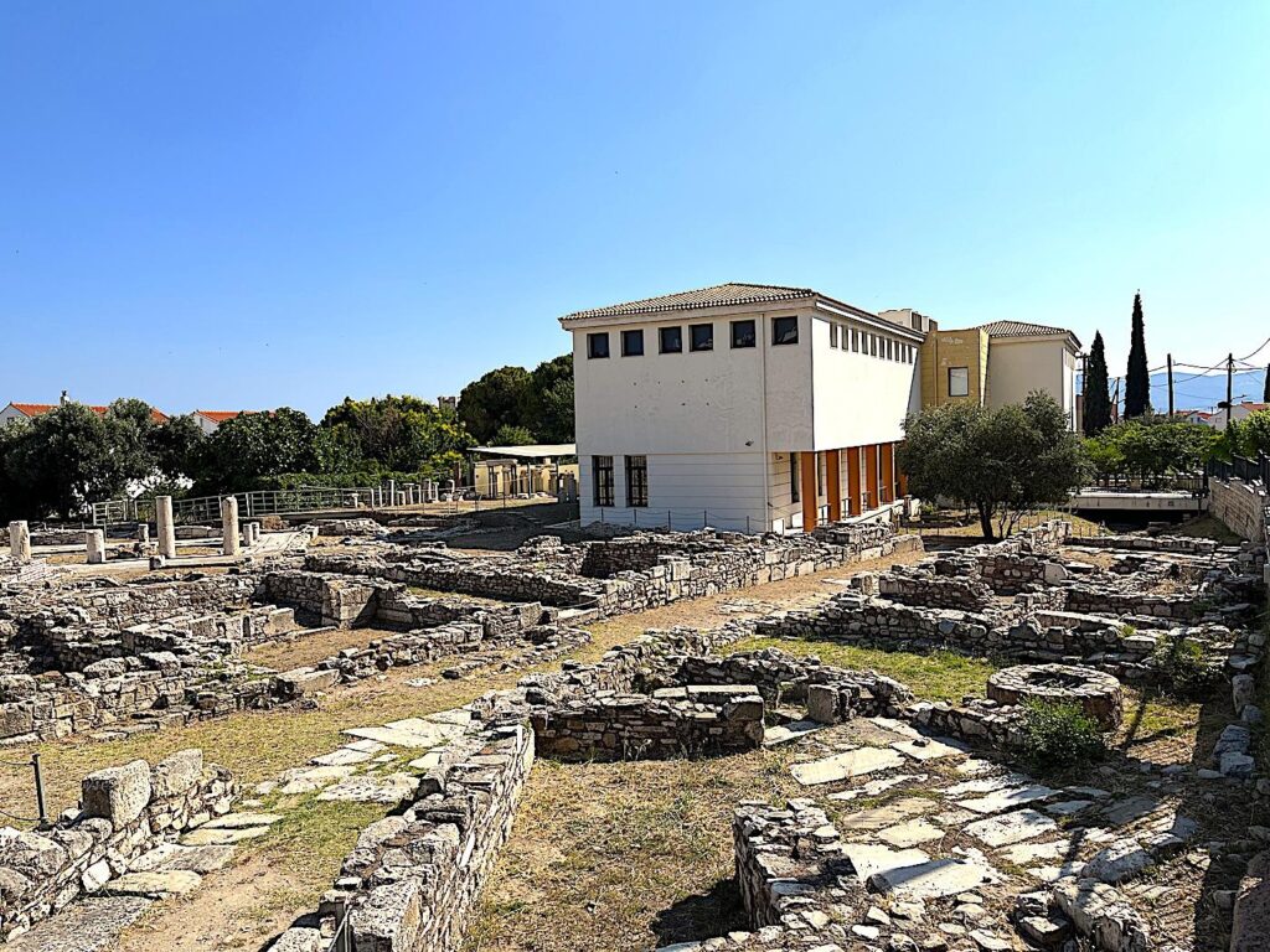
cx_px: 635
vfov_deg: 53.1
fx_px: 954
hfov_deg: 67.3
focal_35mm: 26
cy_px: 476
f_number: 1.6
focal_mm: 5.1
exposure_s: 1/5319
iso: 50
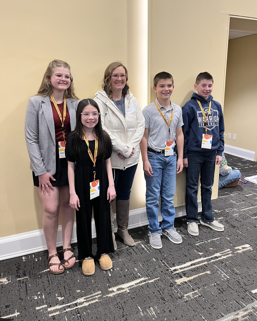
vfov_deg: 62.1
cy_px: 145
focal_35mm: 28
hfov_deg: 51.5
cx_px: 131
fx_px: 266
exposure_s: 1/67
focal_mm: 5.1
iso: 125
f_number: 1.6
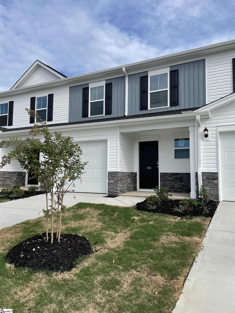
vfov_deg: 67.3
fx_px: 235
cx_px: 118
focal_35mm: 26
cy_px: 156
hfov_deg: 53.1
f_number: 1.6
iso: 32
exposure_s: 1/3125
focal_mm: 4.2
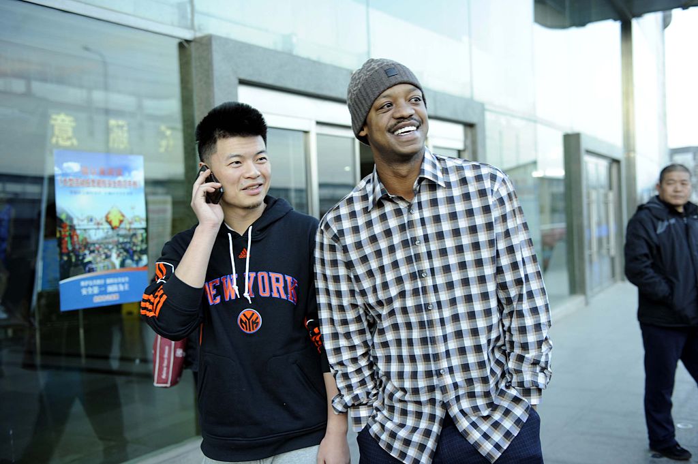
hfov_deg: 50.7
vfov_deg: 35.0
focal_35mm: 38
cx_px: 349
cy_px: 232
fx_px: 736
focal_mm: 38
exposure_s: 1/80
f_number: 3.2
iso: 500
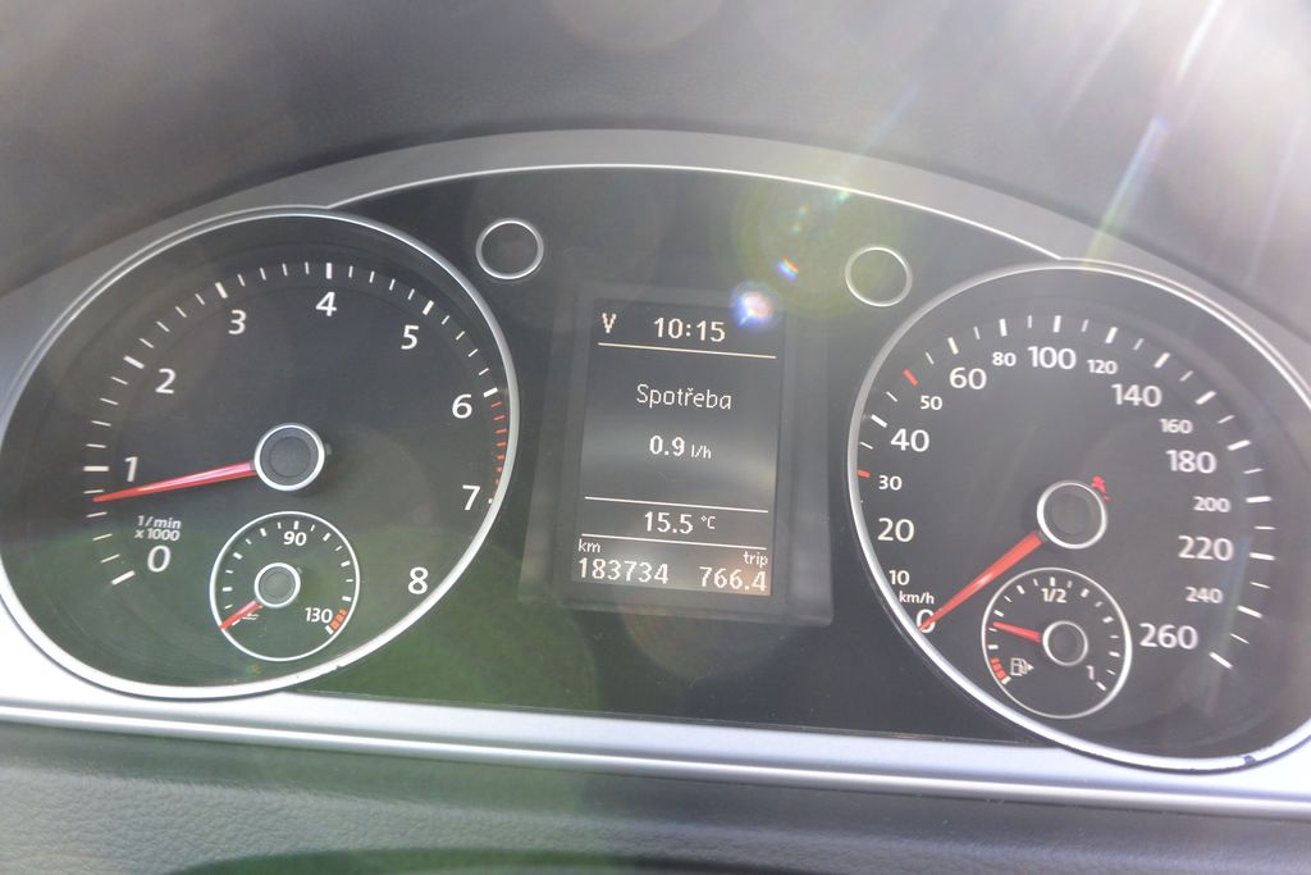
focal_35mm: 27
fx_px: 983
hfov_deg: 67.4
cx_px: 656
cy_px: 438
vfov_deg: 47.9
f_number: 3.5
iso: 400
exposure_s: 1/125
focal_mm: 10
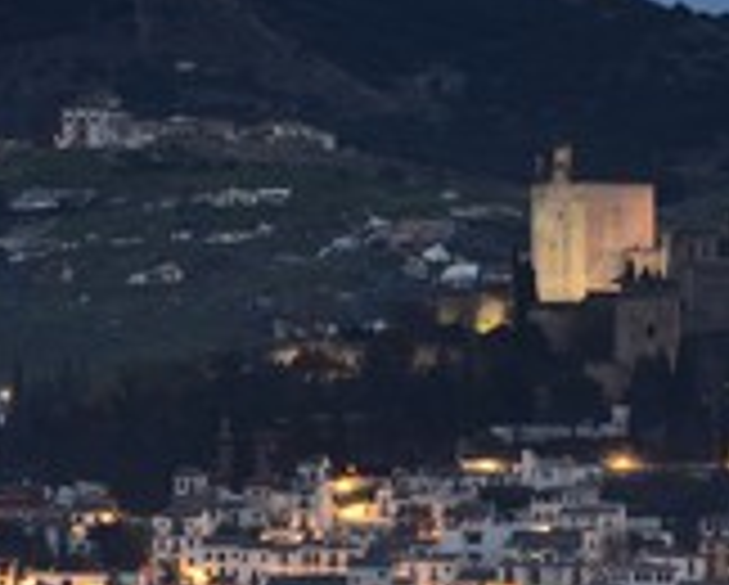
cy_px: 148
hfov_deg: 4.1
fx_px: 10239
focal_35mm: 474
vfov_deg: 3.3
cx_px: 243
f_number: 5.6
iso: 1600
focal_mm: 195
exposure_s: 1/10
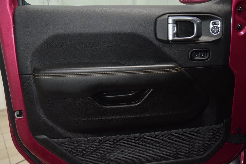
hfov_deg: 50.1
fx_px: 263
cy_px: 80
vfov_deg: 34.6
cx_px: 125
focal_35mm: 39
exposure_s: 1/100
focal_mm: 25
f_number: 3.8
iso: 1800
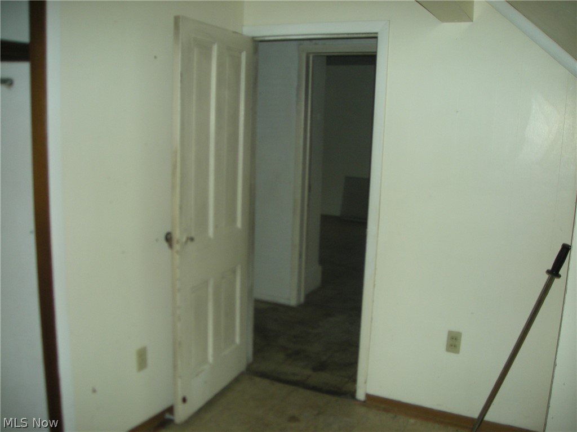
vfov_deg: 40.7
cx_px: 288
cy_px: 216
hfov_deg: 52.6
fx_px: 583
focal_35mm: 35
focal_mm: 5.7
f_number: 2.8
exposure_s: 1/60
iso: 107
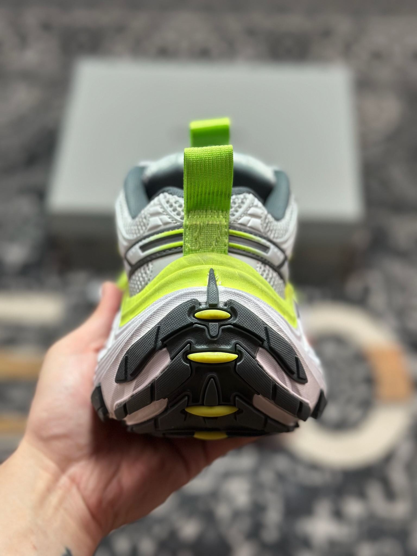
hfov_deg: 30.3
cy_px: 278
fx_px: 771
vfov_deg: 39.7
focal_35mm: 48
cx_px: 208
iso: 80
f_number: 1.78
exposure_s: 1/475
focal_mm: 6.86
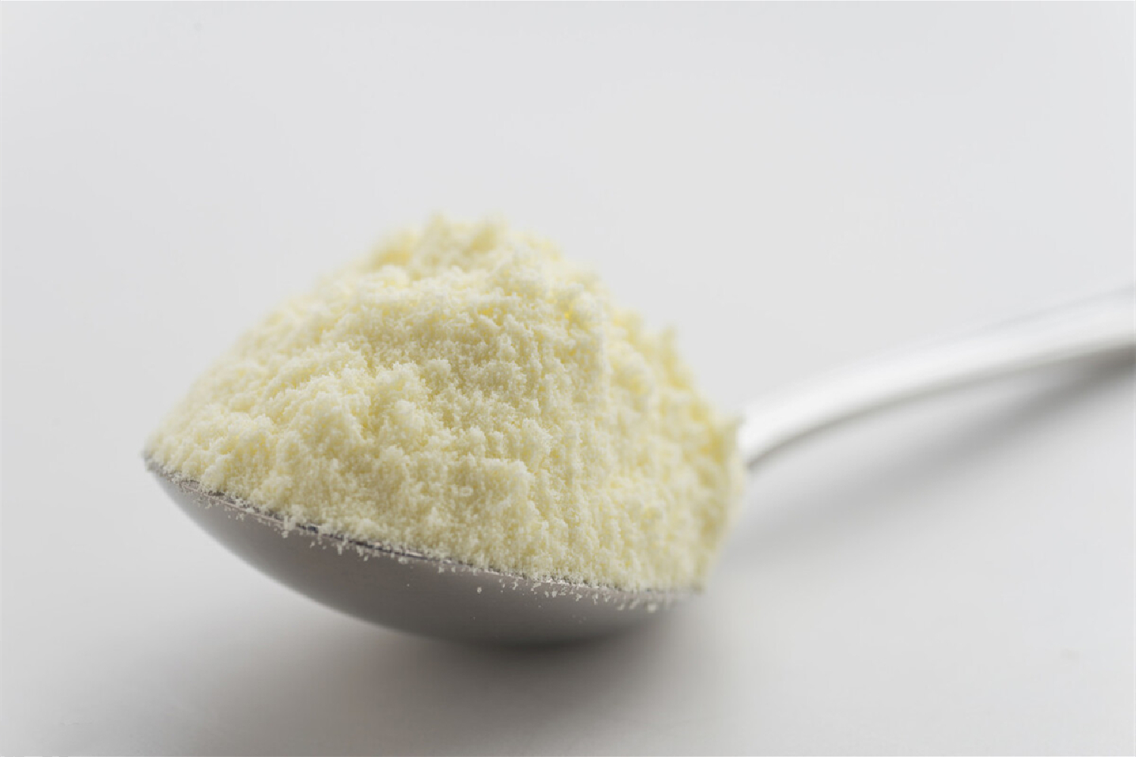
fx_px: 2840
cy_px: 378
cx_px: 568
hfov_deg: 22.6
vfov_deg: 15.2
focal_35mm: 90
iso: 100
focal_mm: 90
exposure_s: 1/125
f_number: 11
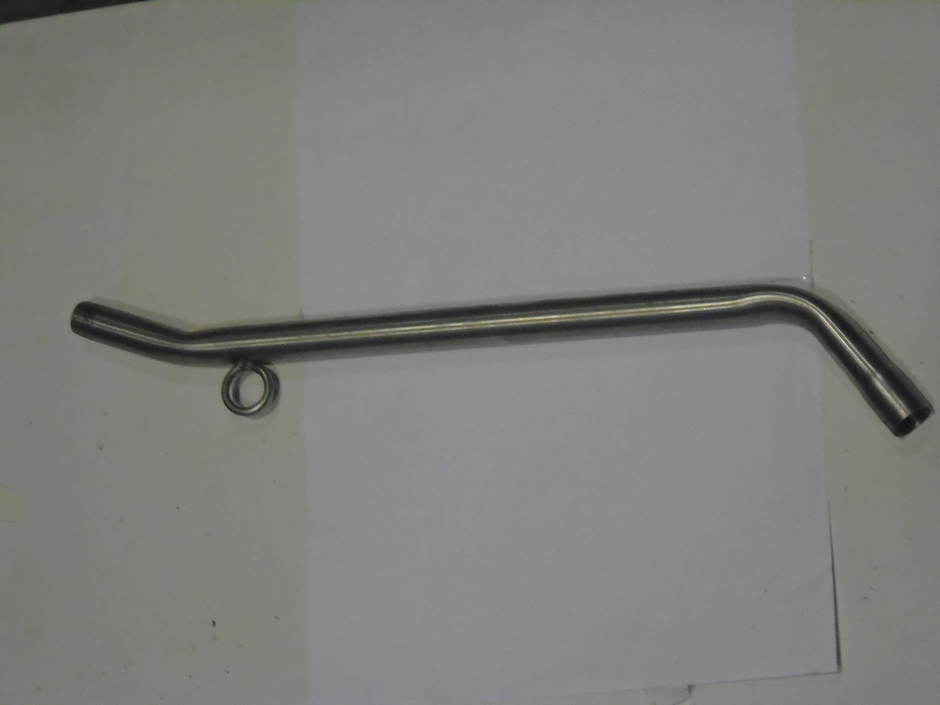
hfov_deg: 21.1
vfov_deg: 15.9
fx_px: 2525
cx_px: 470
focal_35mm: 93
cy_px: 352
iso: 800
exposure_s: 1/25
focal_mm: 16.4
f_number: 5.1
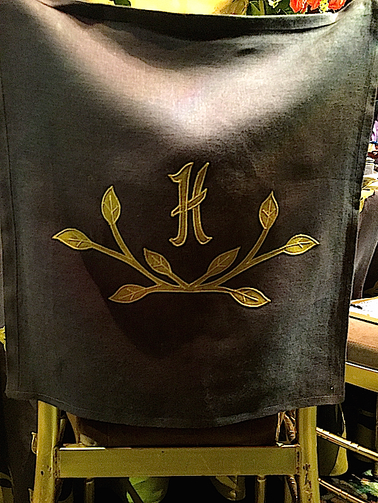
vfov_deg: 61.7
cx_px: 189
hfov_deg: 48.2
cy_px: 252
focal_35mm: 29
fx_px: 422
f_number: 2.2
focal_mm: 4.15
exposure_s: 1/15
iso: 500
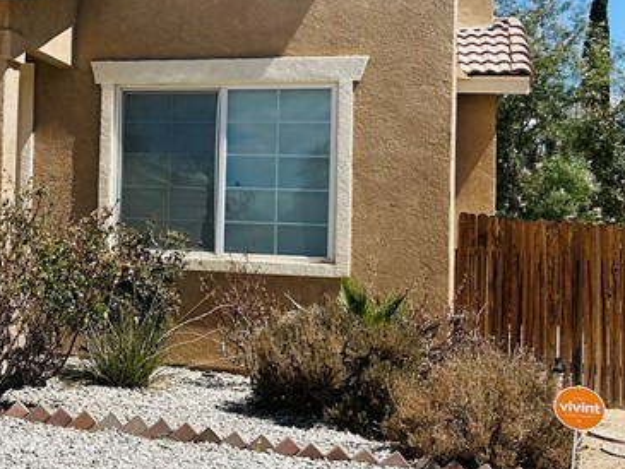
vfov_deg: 20.1
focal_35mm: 73
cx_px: -224
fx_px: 1318
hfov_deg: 23.1
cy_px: 151
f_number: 1.5
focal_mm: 5.7
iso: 50
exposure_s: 1/6211
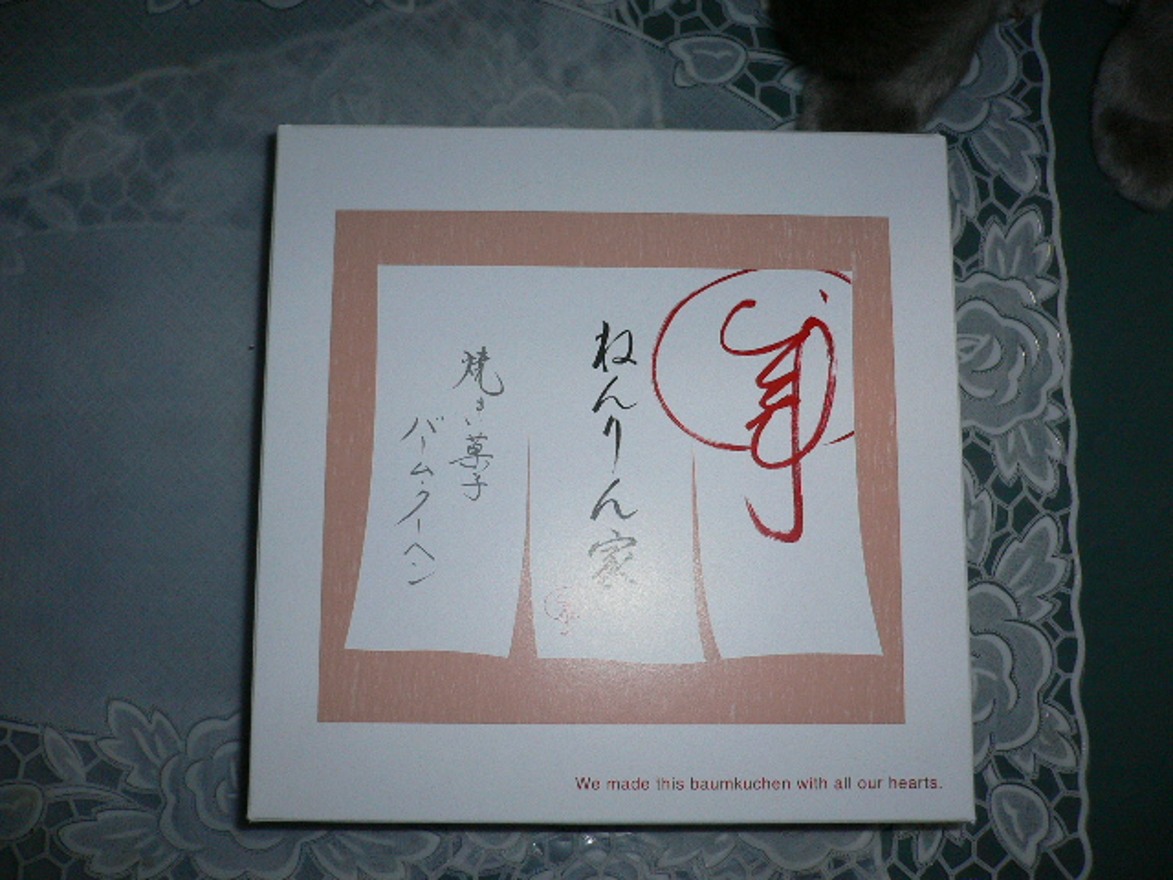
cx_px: 586
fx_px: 1186
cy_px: 440
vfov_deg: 40.7
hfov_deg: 52.6
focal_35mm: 35
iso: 100
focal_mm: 5.8
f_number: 2.8
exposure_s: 1/60
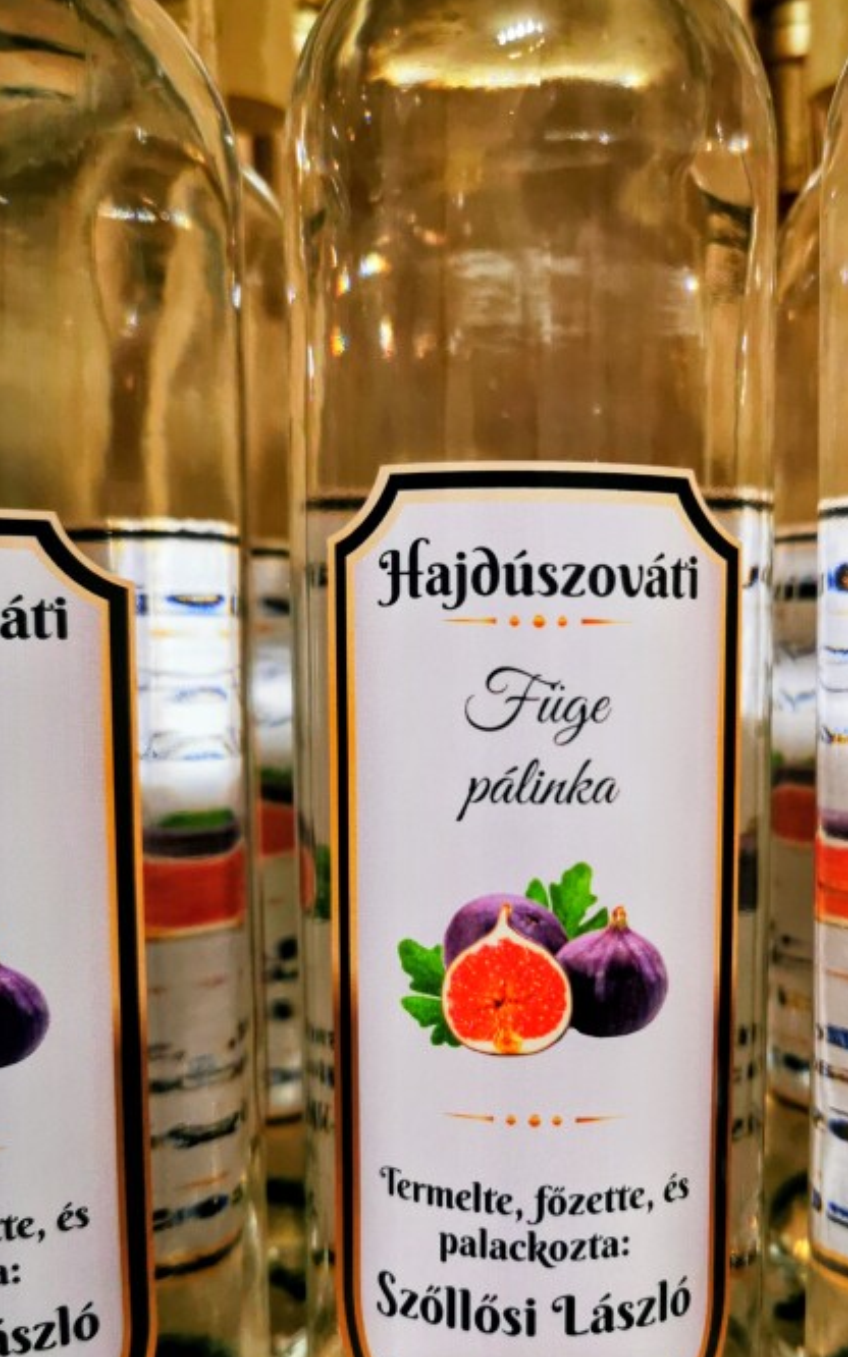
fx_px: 1221
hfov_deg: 38.1
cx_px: 533
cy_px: 760
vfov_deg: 58.0
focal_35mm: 33
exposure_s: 1/50
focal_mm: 5.56
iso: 320
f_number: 1.6
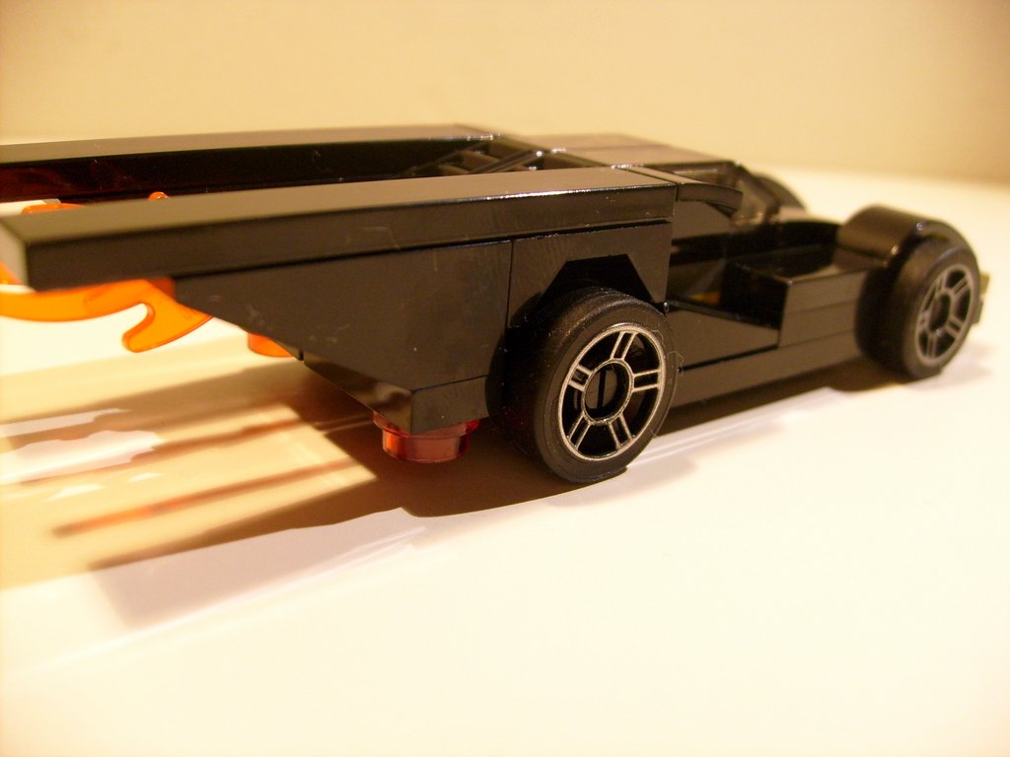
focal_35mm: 35
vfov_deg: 40.7
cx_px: 505
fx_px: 1021
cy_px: 378
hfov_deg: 52.6
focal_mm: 5.8
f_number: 2.8
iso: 100
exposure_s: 1/45
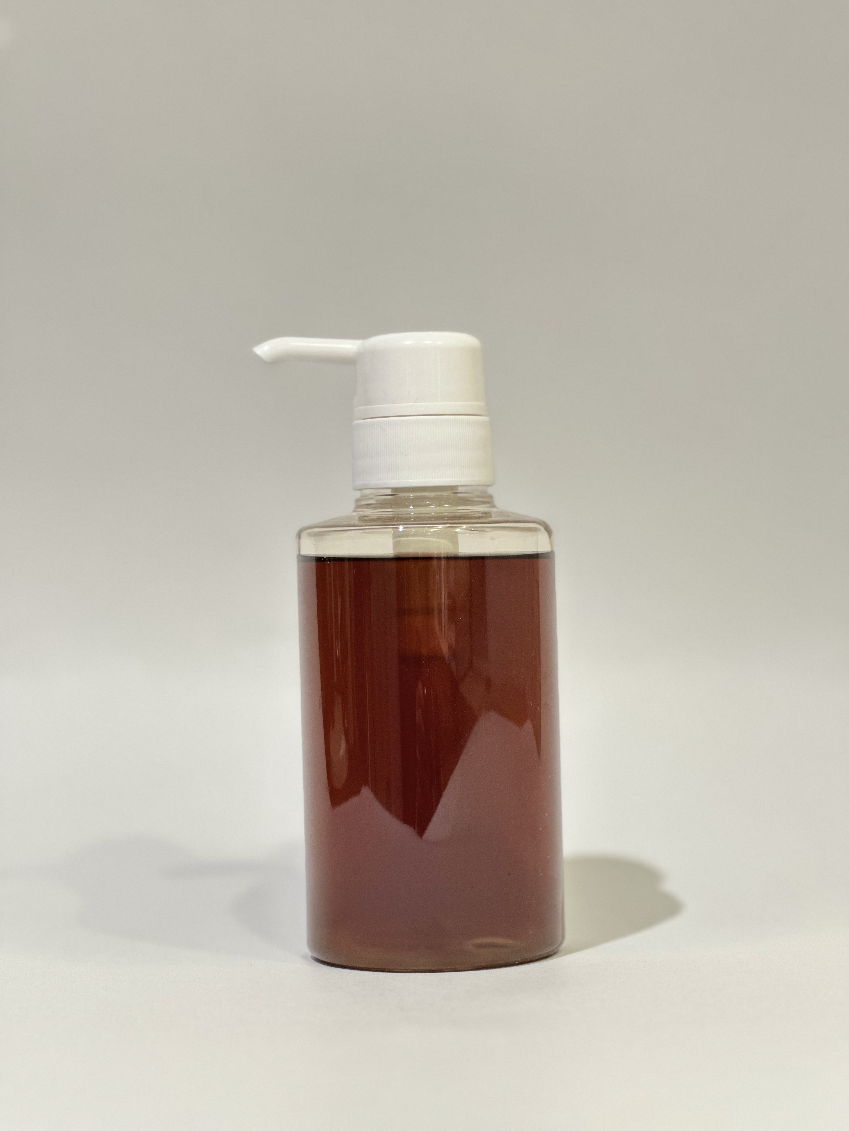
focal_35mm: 77
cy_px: 566
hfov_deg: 19.1
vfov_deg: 25.3
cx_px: 424
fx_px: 2518
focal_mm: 9
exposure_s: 1/33
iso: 320
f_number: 2.8
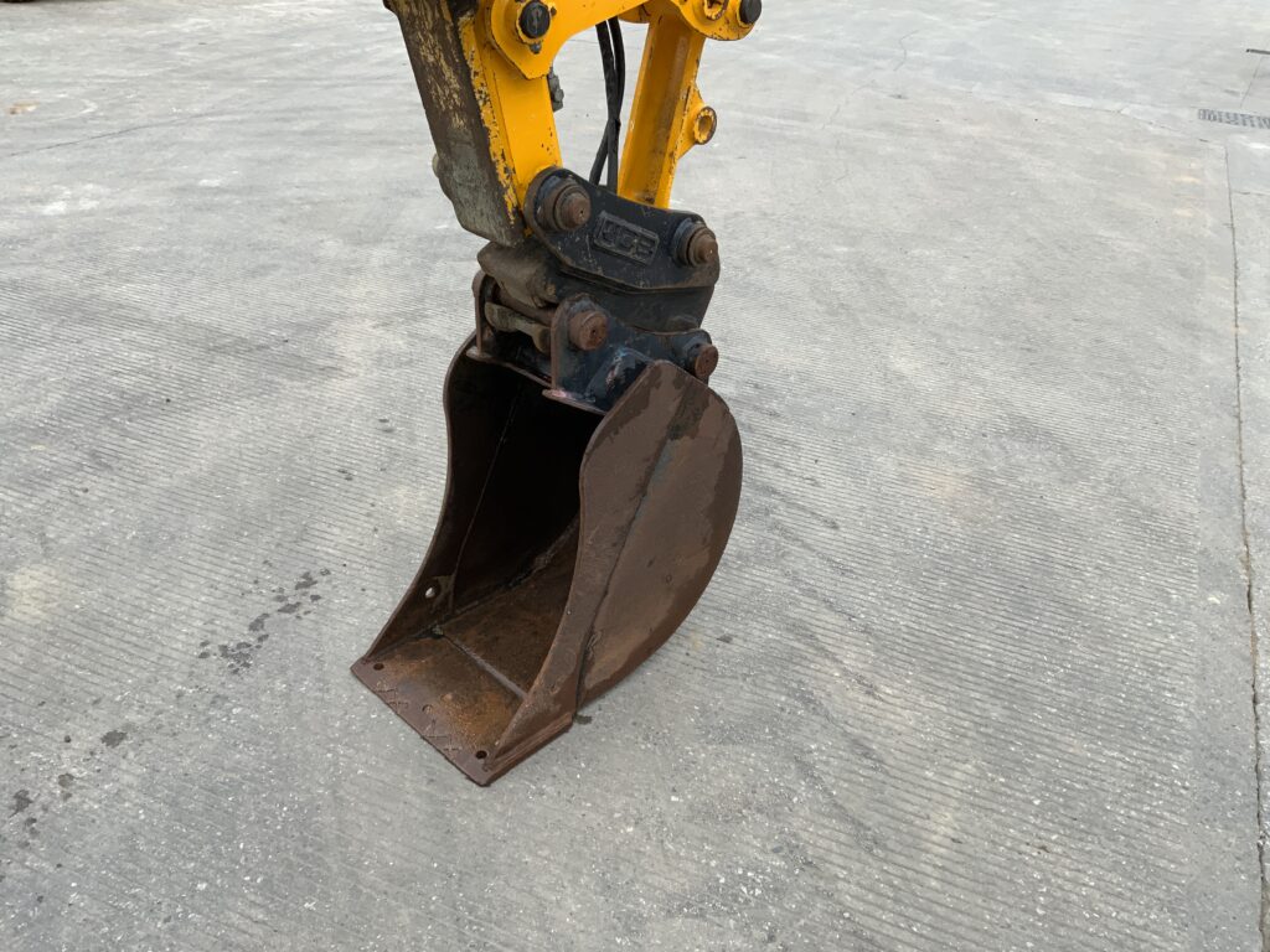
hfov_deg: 61.7
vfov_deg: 48.2
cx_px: 635
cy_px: 476
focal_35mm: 29
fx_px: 1064
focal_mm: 3
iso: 16
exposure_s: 1/129
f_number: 1.8
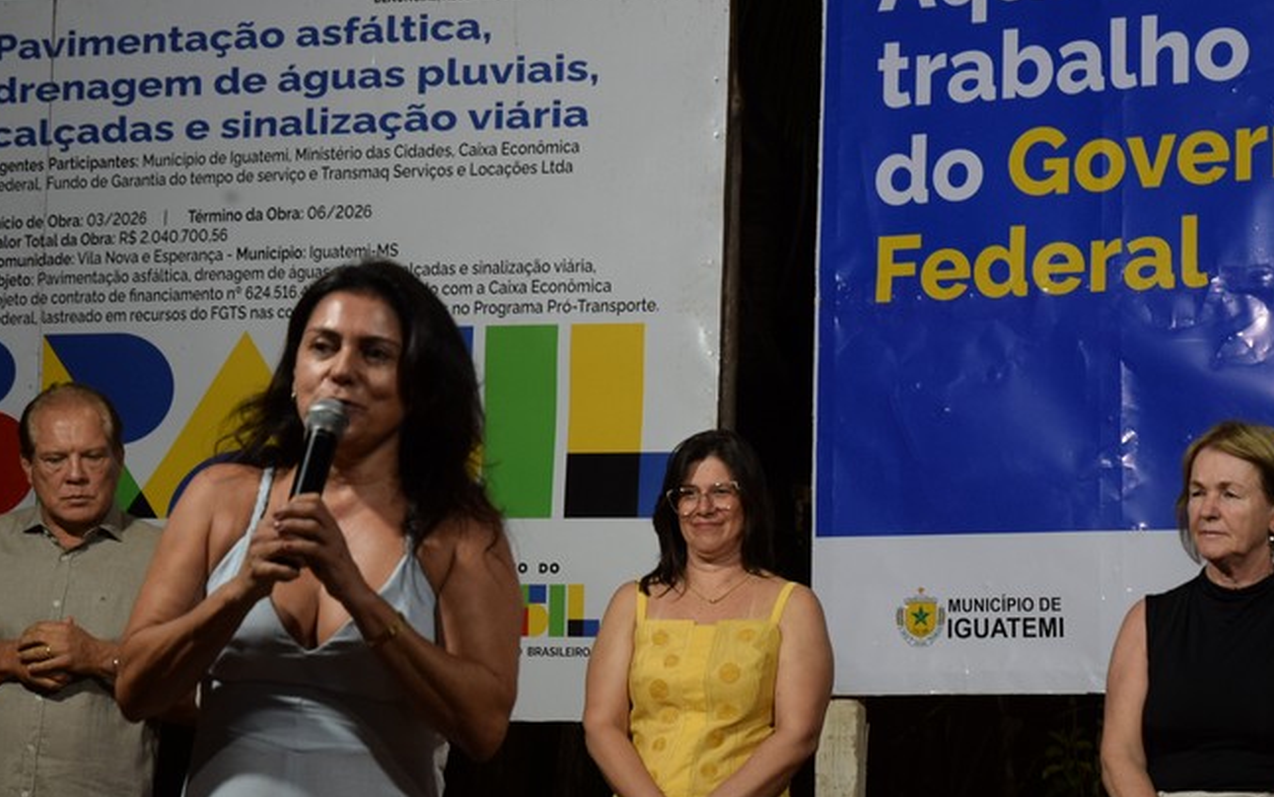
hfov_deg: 20.3
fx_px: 3542
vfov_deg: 12.8
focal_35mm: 102
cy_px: 355
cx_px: 826
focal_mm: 48
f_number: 5
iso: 800
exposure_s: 1/100
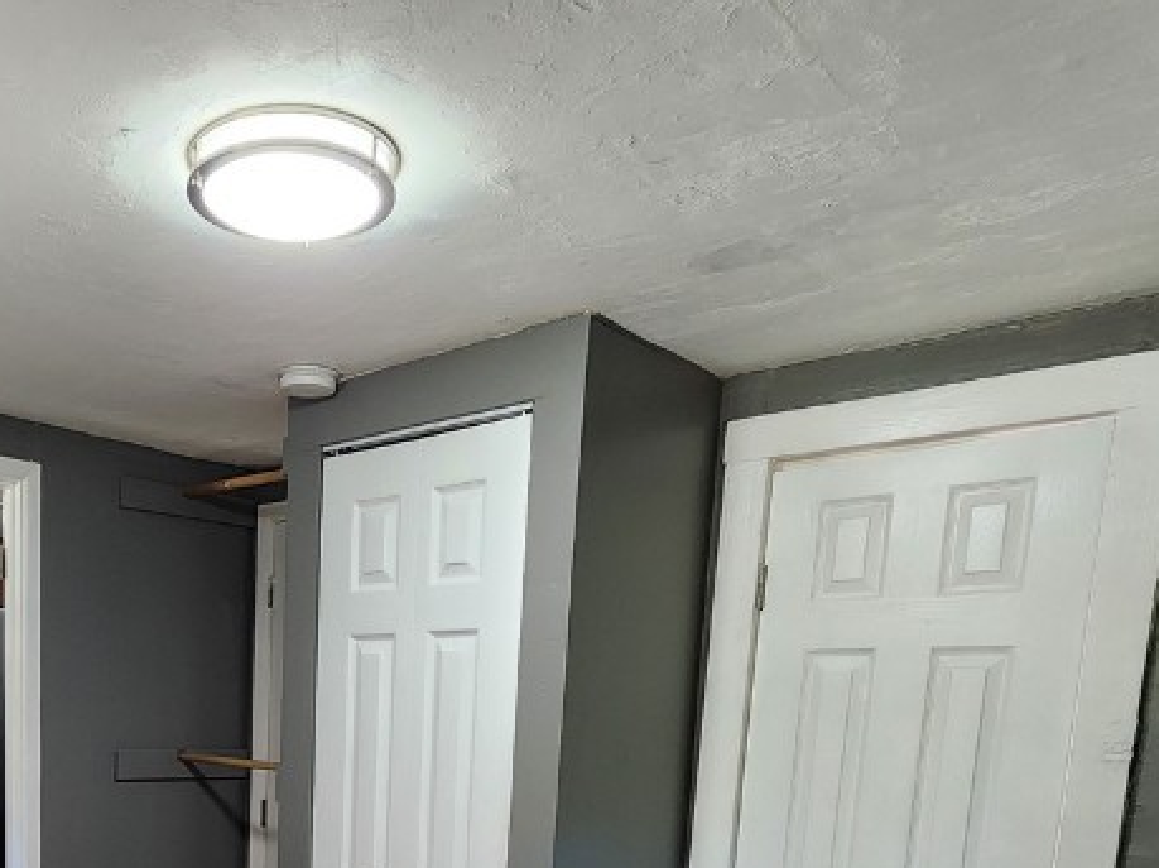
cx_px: 273
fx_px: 971
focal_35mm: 29
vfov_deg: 42.0
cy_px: 860
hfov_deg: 58.1
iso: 250
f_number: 2.2
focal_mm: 2.2
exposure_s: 1/60
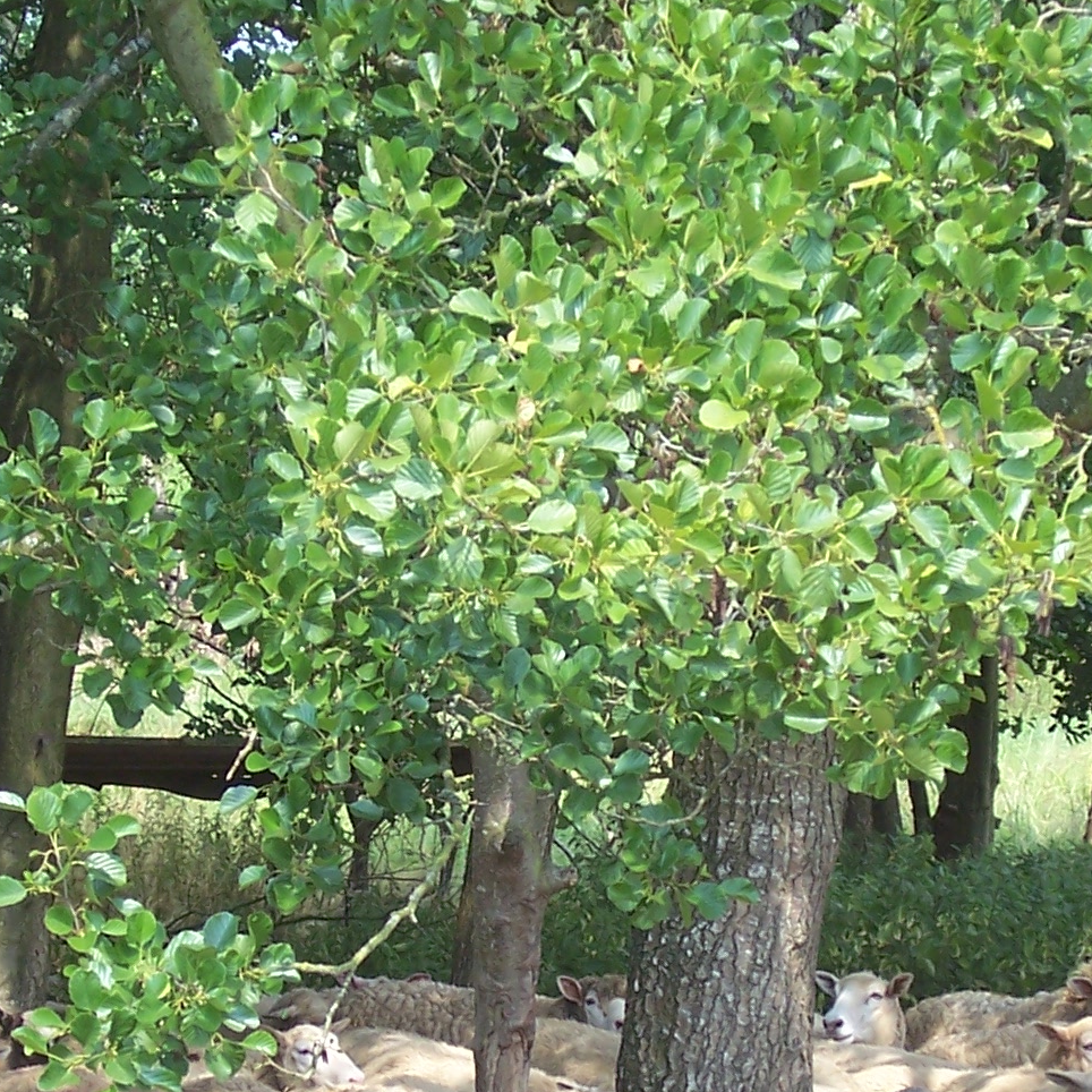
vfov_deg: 11.7
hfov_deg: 11.7
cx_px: 558
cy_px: 873
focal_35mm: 149
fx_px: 5318
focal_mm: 10.8
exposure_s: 1/250
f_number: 4
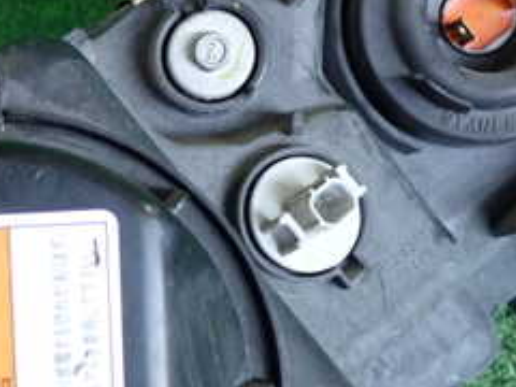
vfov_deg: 16.2
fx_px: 1342
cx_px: -6
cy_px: 340
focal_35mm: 90
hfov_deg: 21.0
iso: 500
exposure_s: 1/125
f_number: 2.5
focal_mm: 6.37
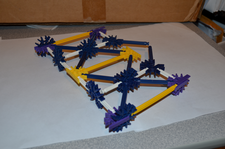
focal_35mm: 39
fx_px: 243
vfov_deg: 34.1
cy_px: 74
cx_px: 112
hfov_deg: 49.6
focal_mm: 26
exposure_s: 1/30
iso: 200
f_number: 5.6
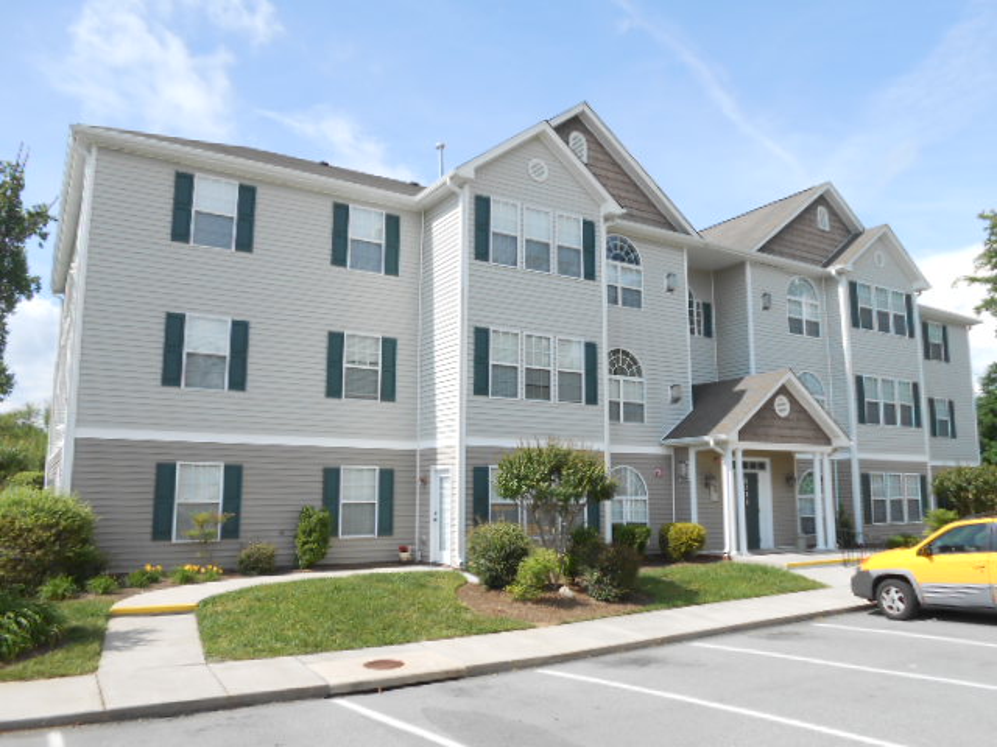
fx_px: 749
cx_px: 498
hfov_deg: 67.3
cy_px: 374
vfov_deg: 53.1
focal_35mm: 26
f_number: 3.5
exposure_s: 1/640
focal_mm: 4.6
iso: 80
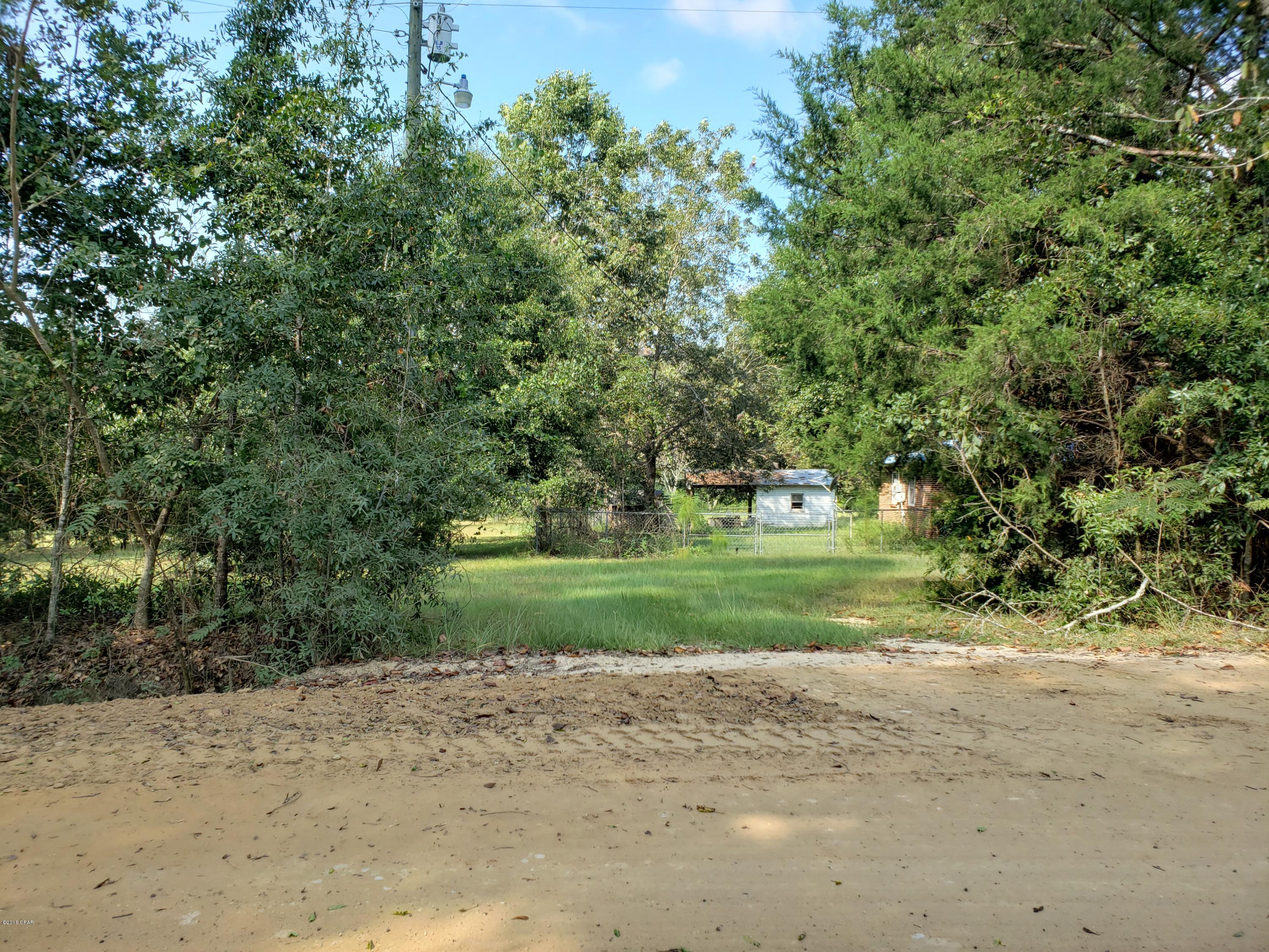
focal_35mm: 26
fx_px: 953
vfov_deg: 53.1
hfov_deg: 67.3
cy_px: 476
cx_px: 634
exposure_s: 1/427
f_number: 2.4
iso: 50
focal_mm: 4.3
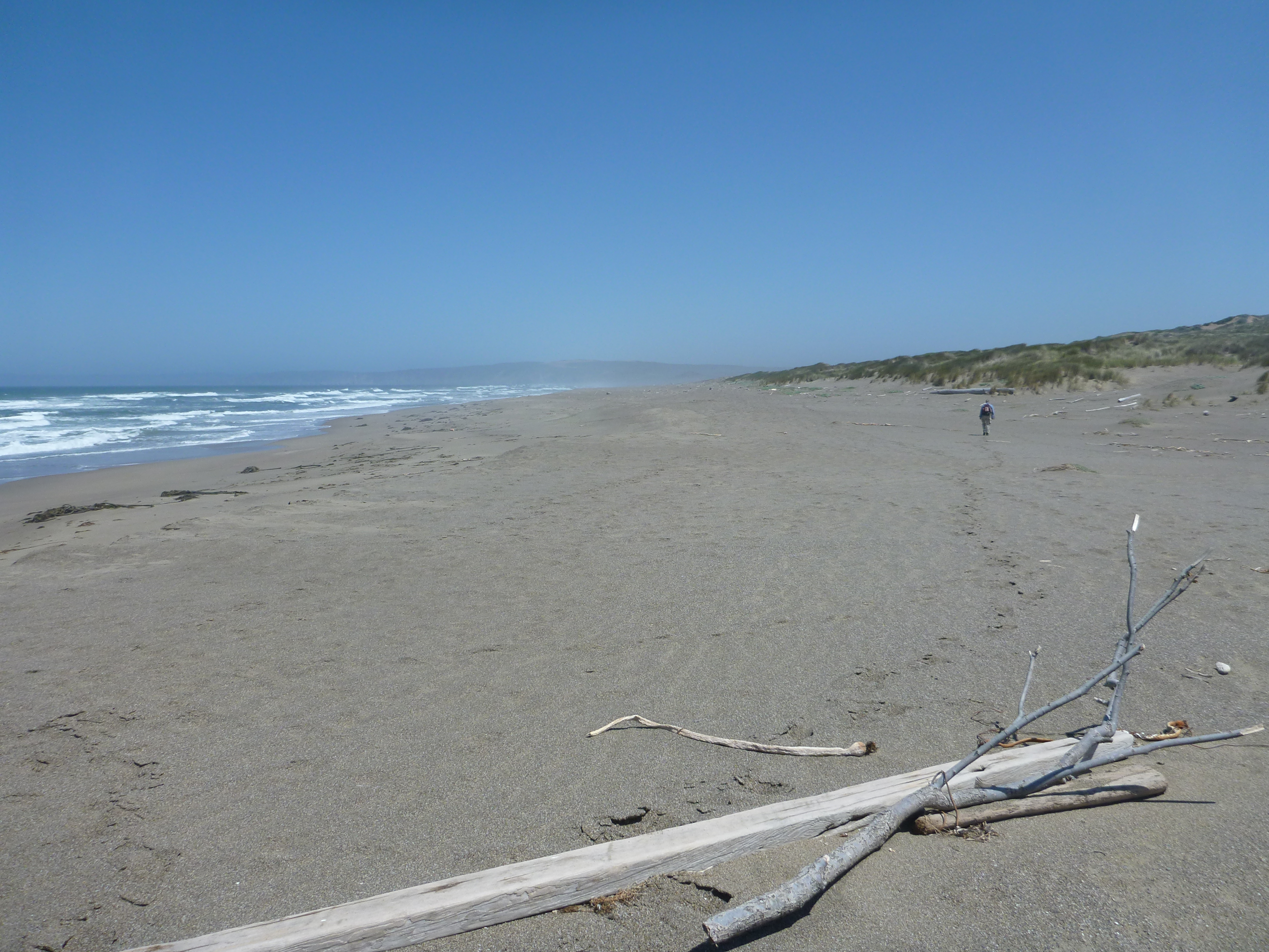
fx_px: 1026
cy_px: 476
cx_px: 634
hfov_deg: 63.4
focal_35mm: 28
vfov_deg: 49.7
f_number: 10
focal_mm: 4.9
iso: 100
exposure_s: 1/160
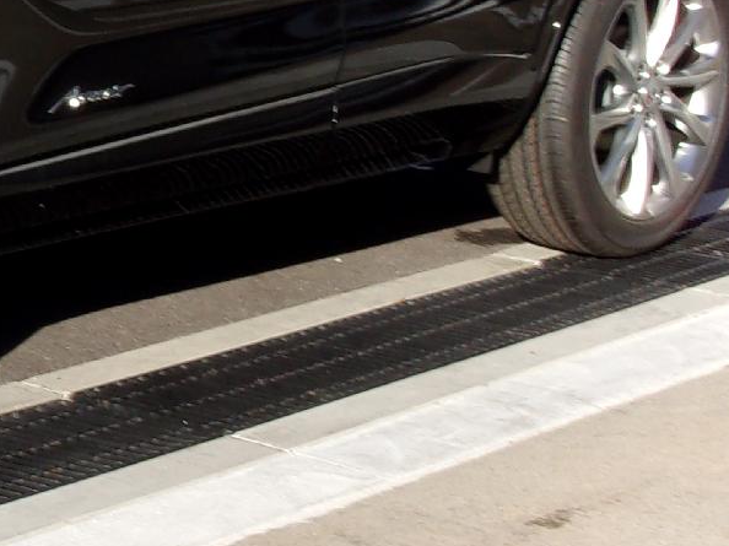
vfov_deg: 10.6
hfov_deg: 13.6
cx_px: -243
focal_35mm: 139
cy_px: 44
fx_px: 2926
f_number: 12.5
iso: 80
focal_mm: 7.8
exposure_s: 1/42
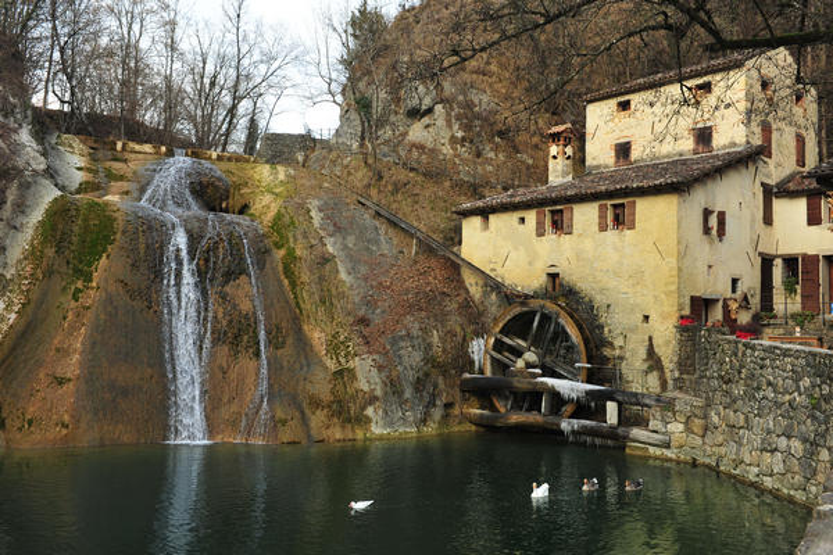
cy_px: 278
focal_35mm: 34
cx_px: 416
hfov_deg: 55.8
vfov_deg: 38.9
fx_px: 787
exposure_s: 1/250
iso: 1000
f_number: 8
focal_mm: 34
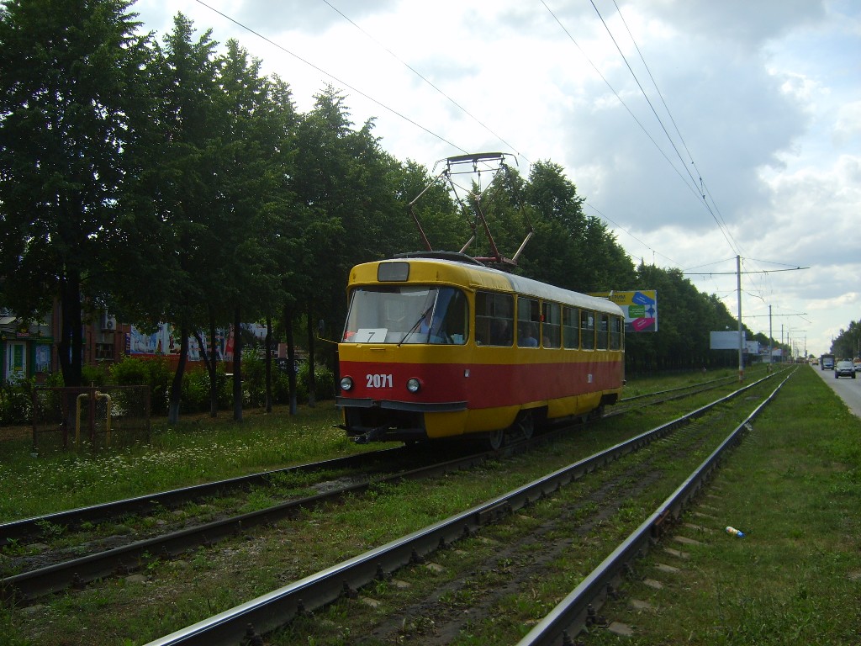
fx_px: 871
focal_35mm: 35
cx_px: 430
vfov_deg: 40.7
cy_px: 323
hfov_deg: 52.6
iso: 50
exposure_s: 1/1000
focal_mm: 5.8
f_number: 2.8
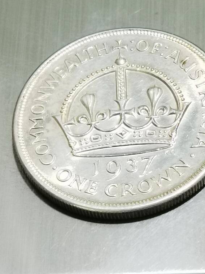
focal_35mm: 152
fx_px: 1201
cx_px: 146
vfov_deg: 13.0
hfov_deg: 9.7
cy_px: 160
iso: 125
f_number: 1.9
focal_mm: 6.67
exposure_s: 1/100
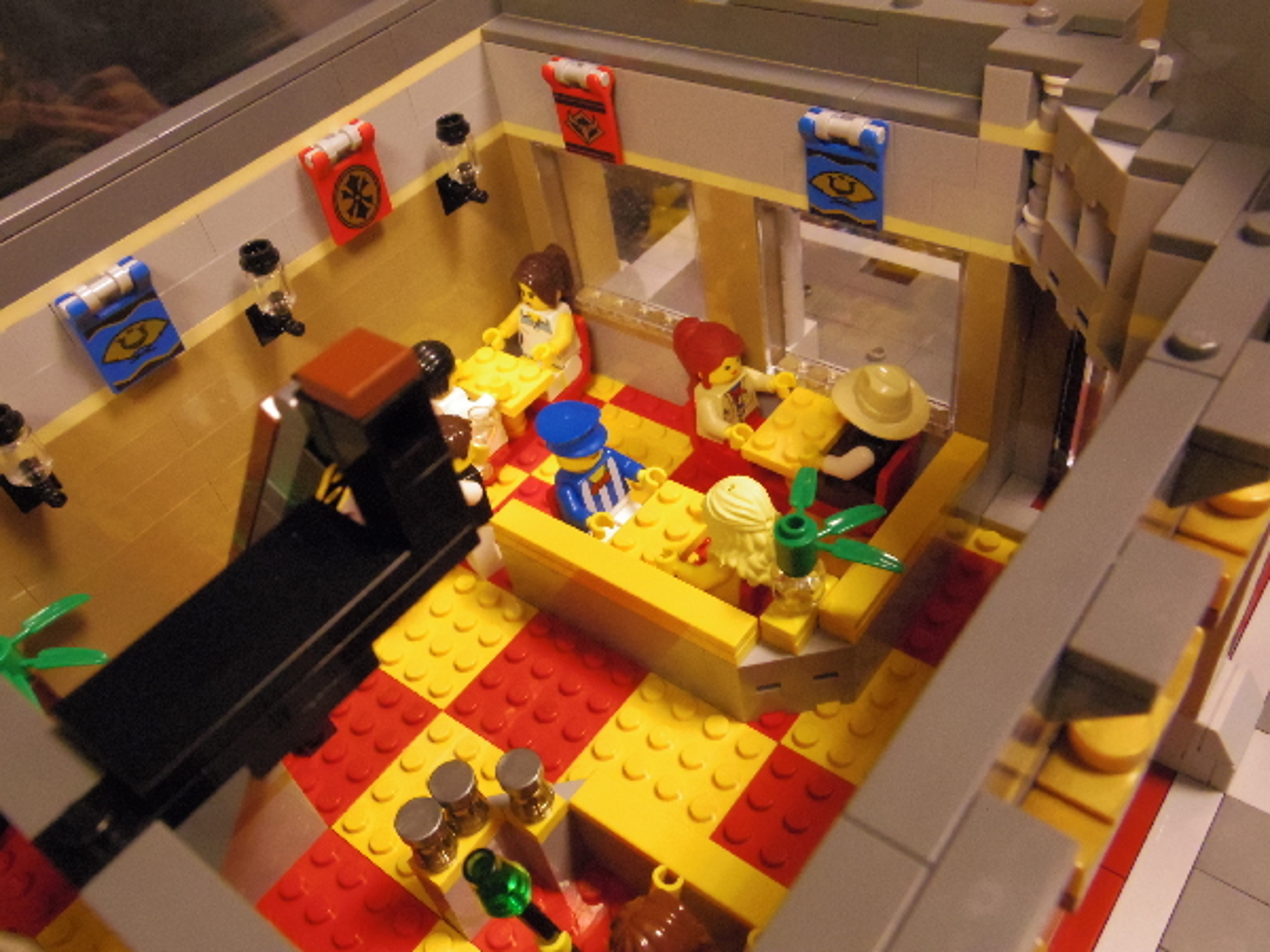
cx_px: 635
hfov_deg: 61.7
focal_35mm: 29
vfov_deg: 48.2
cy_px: 476
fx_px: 1064
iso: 2000
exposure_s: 1/50
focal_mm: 5.2
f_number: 4.5
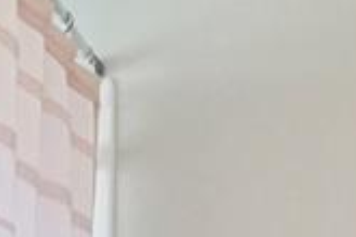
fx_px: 920
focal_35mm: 93
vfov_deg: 12.3
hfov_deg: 21.2
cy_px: 526
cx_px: 354
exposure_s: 1/30
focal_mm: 10
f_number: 8
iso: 800
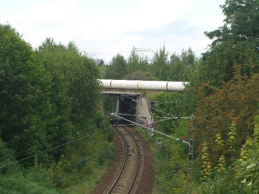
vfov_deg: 13.0
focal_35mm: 114
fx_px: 853
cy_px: 97
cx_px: 130
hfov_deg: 17.3
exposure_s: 1/200
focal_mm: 23.7
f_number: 5.1
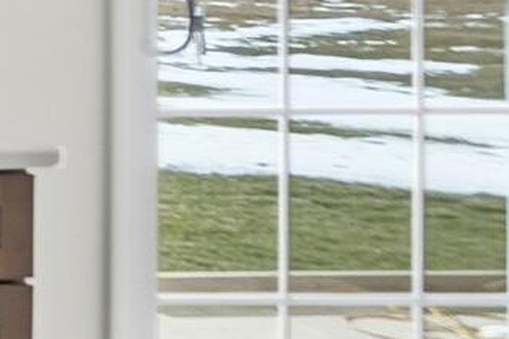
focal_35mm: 92
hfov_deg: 11.7
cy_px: -128
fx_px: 1300
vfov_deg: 14.1
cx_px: -1004
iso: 125
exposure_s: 1/750
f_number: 5.6
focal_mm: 10
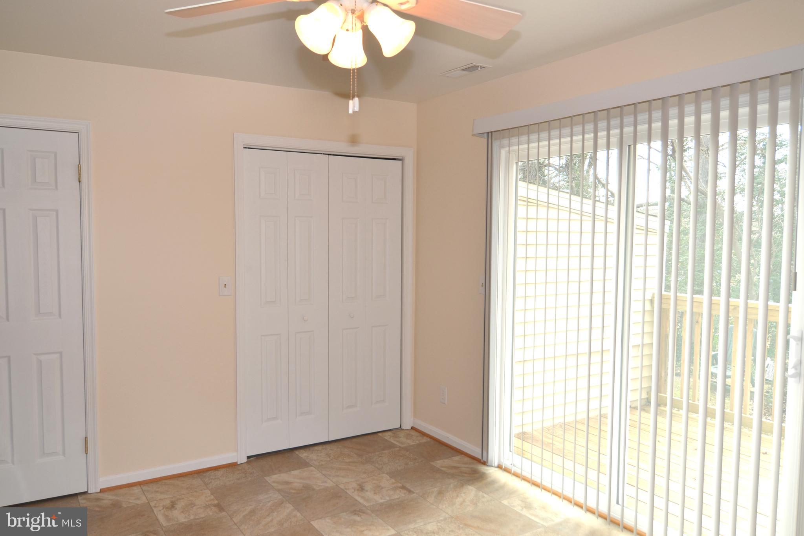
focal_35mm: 26
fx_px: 569
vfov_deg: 50.4
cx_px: 402
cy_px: 268
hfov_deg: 70.4
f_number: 5
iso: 200
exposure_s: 1/100
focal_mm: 17
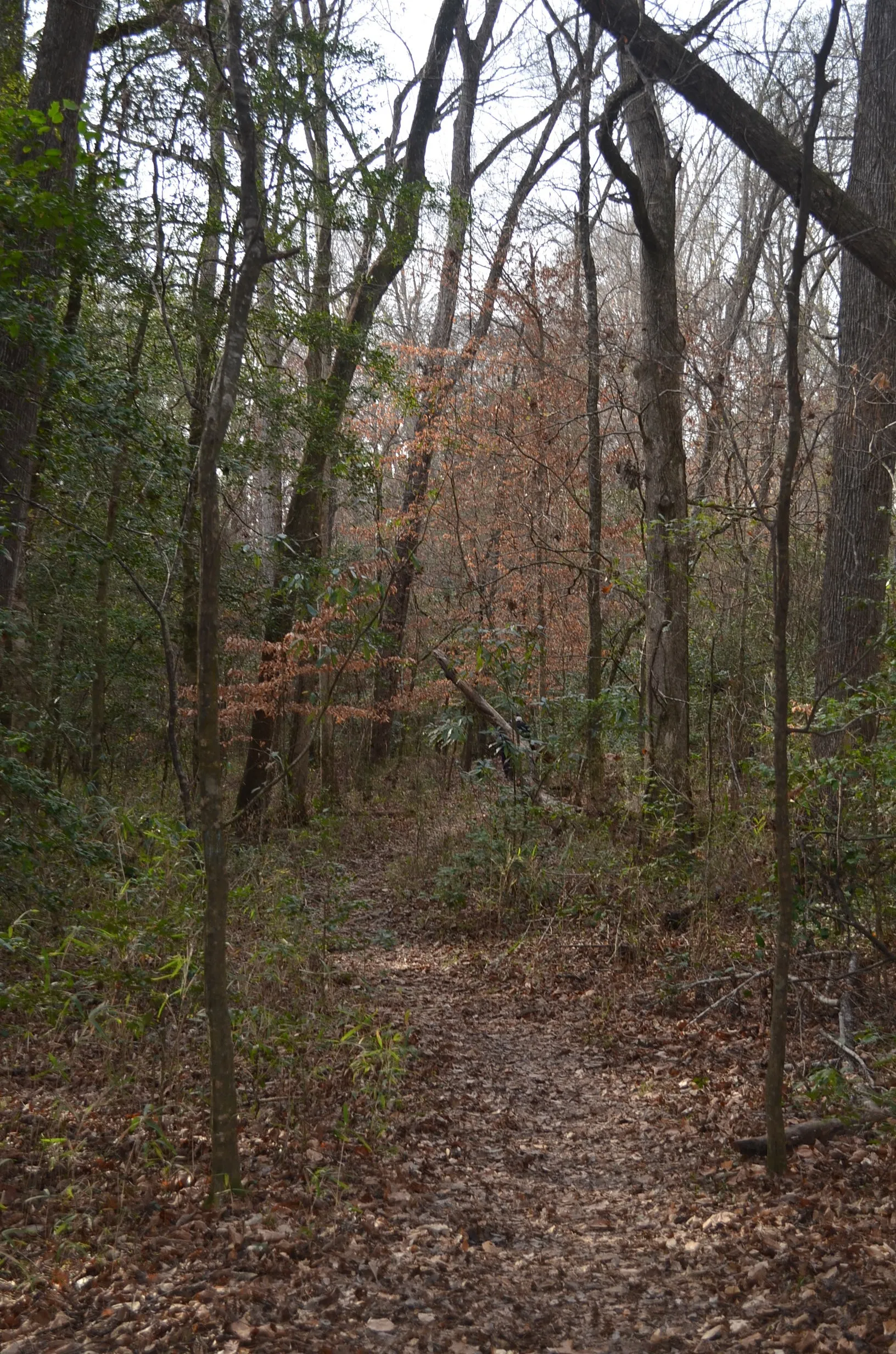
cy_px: 677
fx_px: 1969
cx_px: 448
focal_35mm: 52
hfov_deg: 25.6
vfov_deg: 37.9
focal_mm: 35
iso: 200
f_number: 5
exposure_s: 1/200
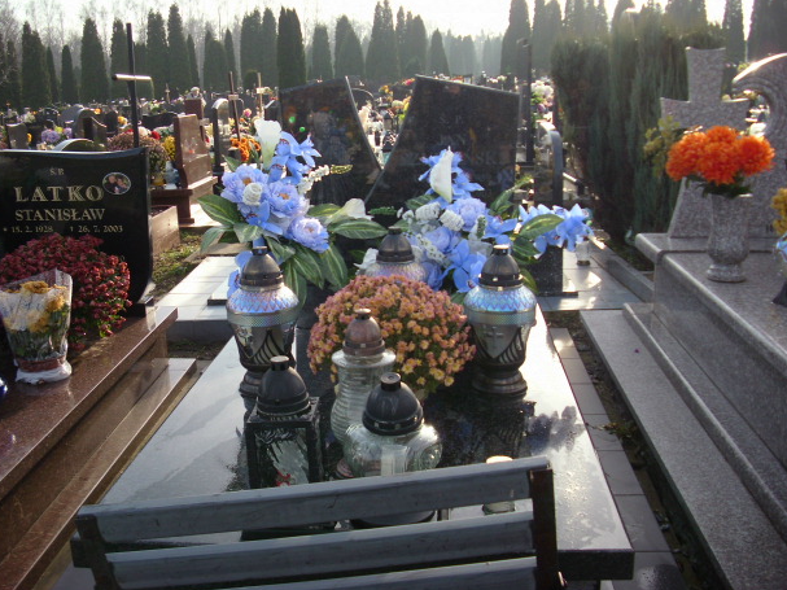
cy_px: 283
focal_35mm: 39
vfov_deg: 36.8
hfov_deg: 47.9
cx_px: 397
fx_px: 886
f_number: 2.8
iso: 50
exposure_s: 1/438
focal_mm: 6.2
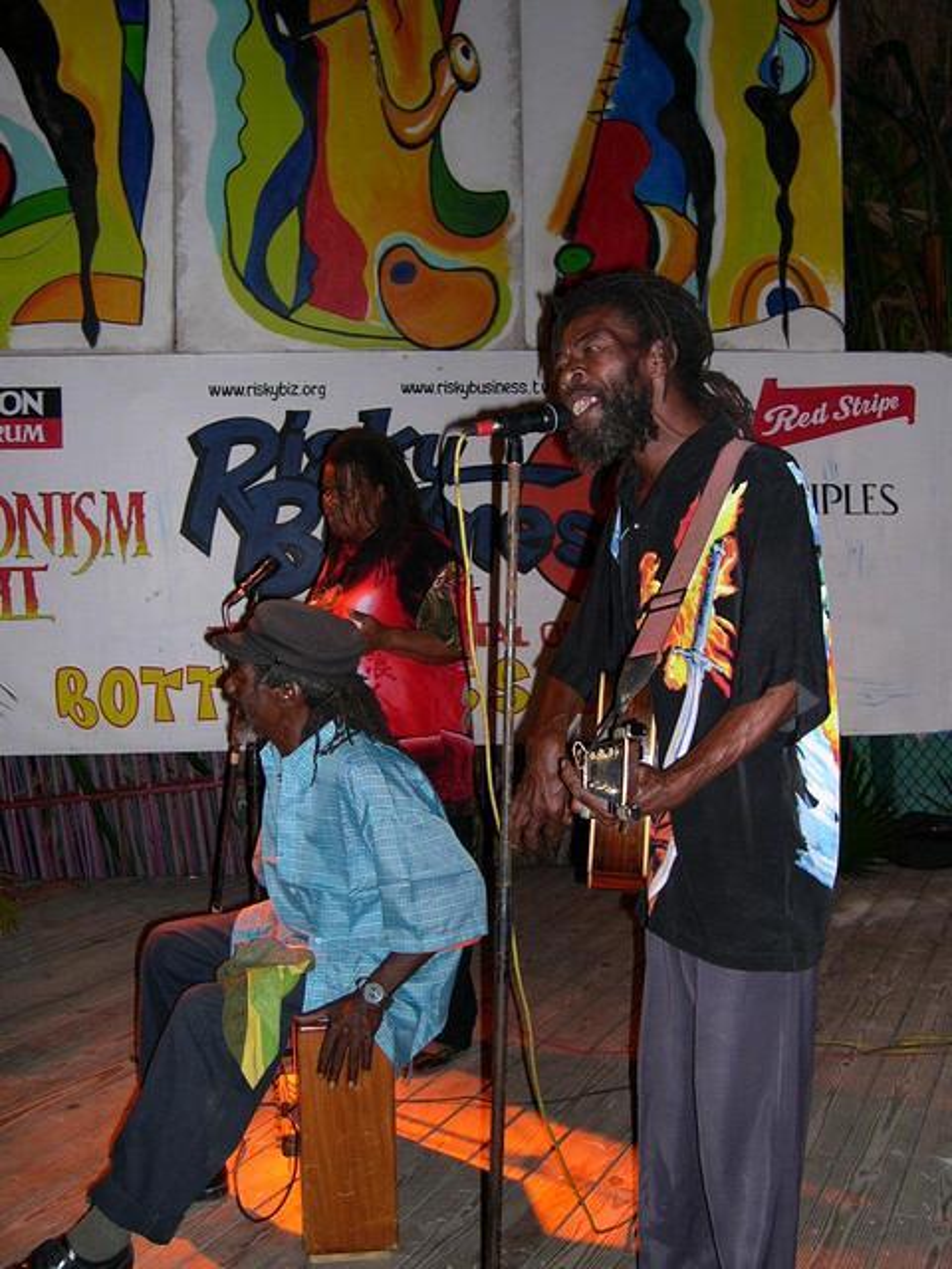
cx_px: 476
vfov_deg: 49.0
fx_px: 1393
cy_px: 634
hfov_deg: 37.7
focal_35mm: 38
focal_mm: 8
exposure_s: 1/60
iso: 192
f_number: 2.8
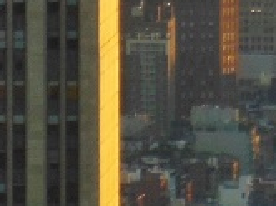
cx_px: -57
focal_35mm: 1584
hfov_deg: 1.3
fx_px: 12611
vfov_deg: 0.9
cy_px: -248
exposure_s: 1/160
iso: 125
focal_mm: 39.1
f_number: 5.7
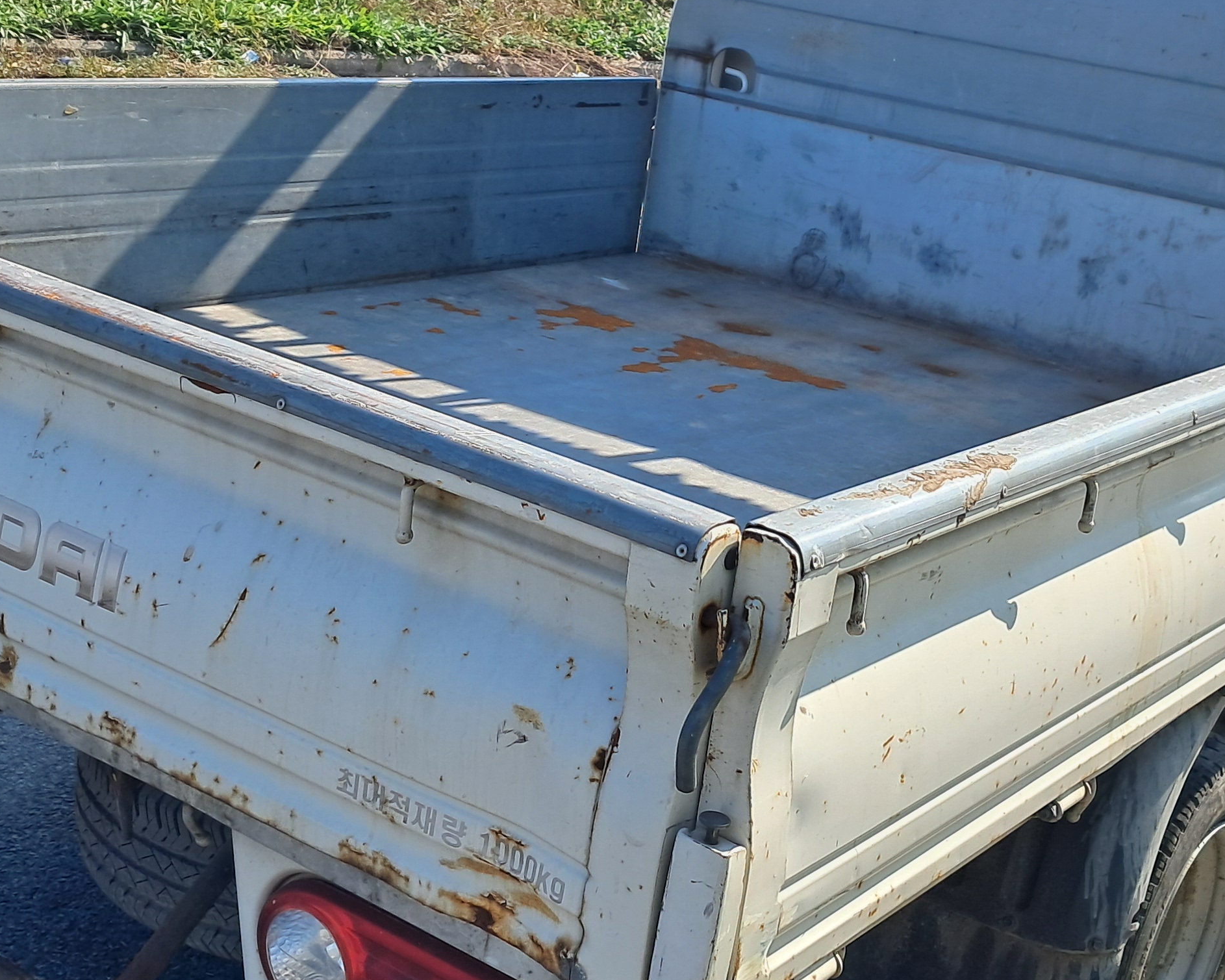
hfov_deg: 33.0
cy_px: 439
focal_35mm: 57
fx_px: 2067
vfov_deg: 26.7
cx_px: 684
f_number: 1.8
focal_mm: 4
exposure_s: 1/624
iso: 50
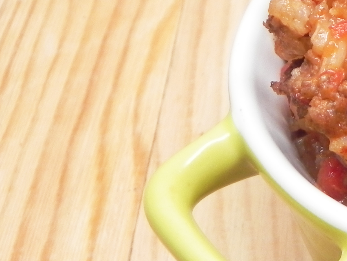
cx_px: 508
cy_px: 159
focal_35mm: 86
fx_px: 862
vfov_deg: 17.2
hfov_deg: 19.9
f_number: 2.8
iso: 160
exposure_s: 1/34.4
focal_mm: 5.2
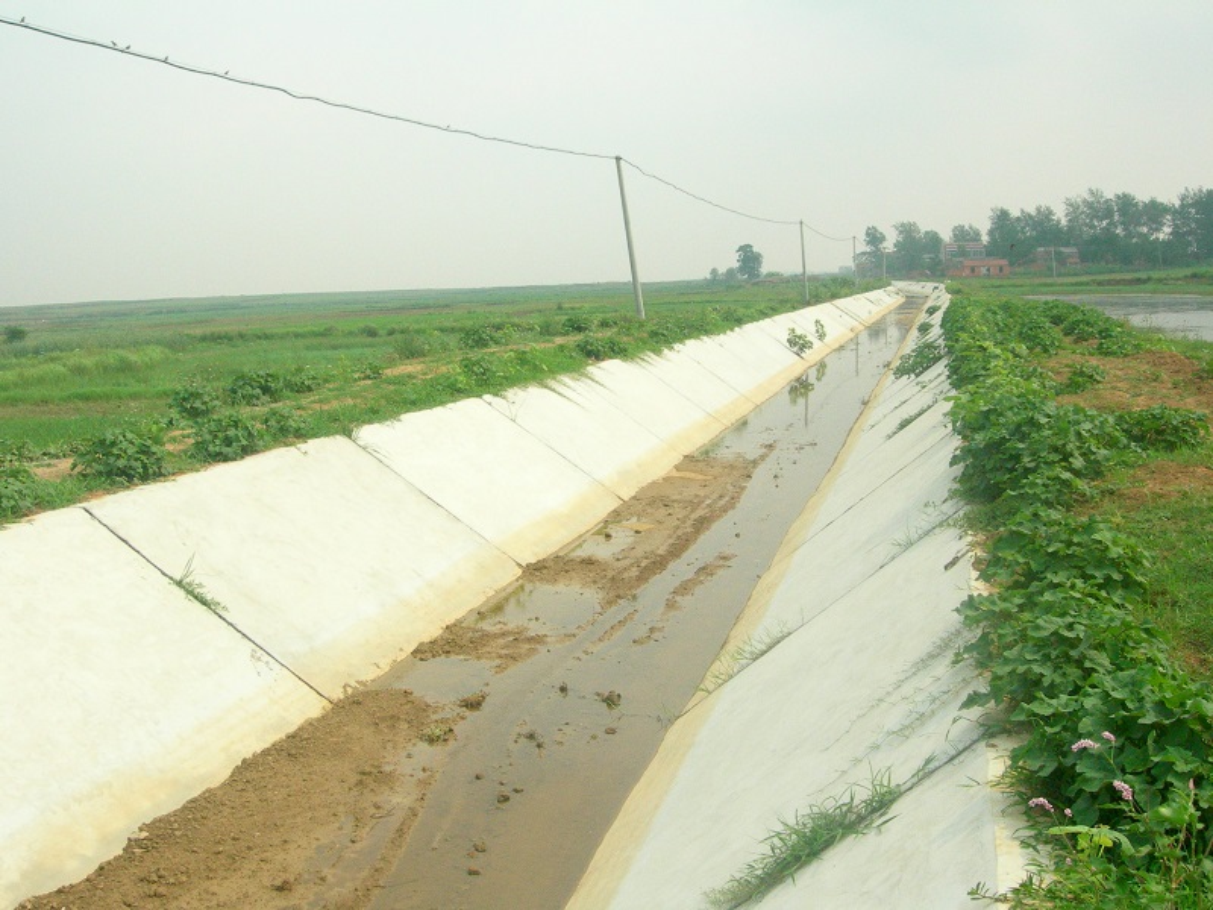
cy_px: 455
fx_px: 1437
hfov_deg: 45.8
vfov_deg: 35.1
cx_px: 606
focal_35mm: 41
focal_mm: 8.5
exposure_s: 1/2000
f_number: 4.9
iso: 400
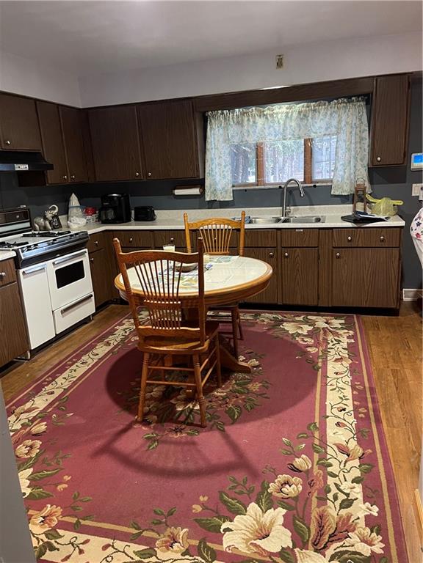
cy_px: 282
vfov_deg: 69.4
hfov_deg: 54.9
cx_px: 212
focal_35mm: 25
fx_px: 407
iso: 400
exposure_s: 1/40
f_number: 1.6
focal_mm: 5.1
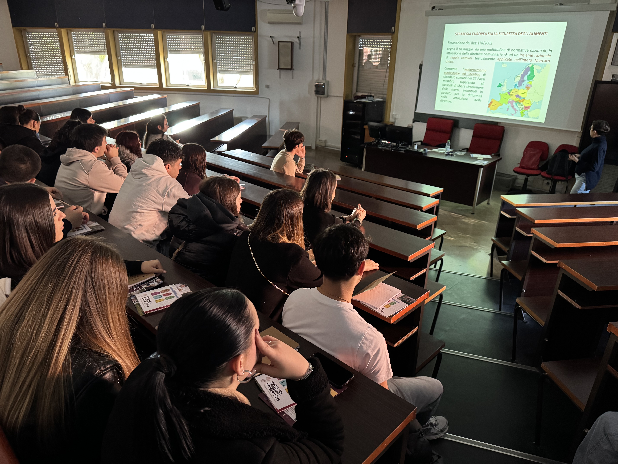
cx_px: 309
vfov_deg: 56.8
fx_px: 428
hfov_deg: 71.6
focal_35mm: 24
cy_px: 232
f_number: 1.78
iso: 1000
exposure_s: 1/35
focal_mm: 6.76
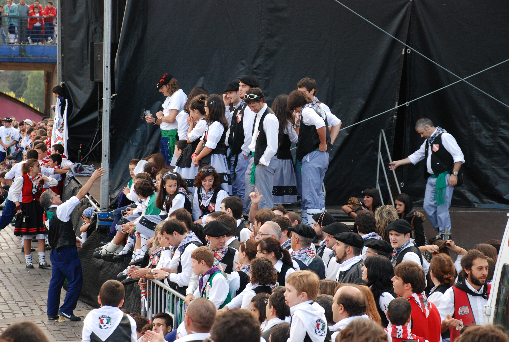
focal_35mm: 112
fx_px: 1594
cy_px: 171
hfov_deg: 18.1
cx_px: 254
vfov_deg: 12.2
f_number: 5.6
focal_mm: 75
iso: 400
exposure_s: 1/125
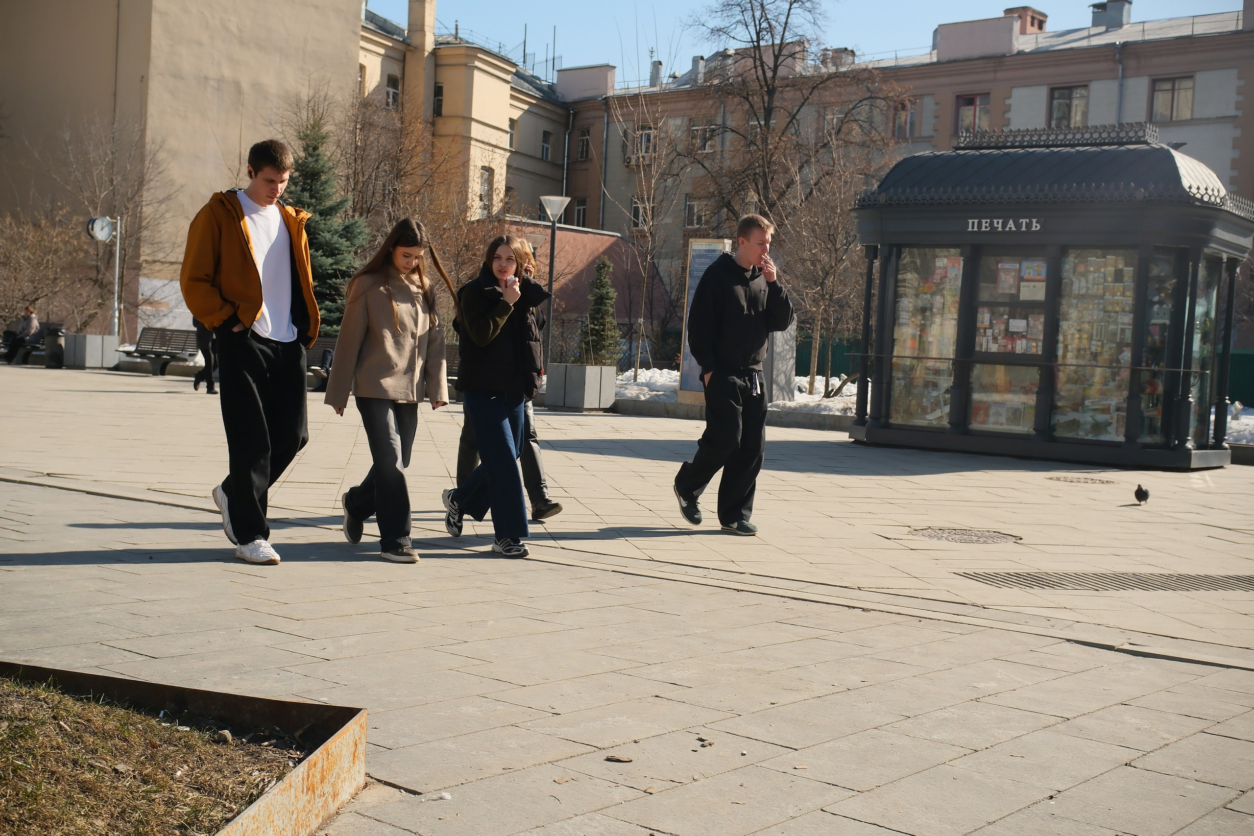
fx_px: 1428
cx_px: 627
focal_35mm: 41
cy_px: 418
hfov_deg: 47.4
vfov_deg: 32.6
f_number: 5.6
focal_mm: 27
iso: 640
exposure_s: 1/2400
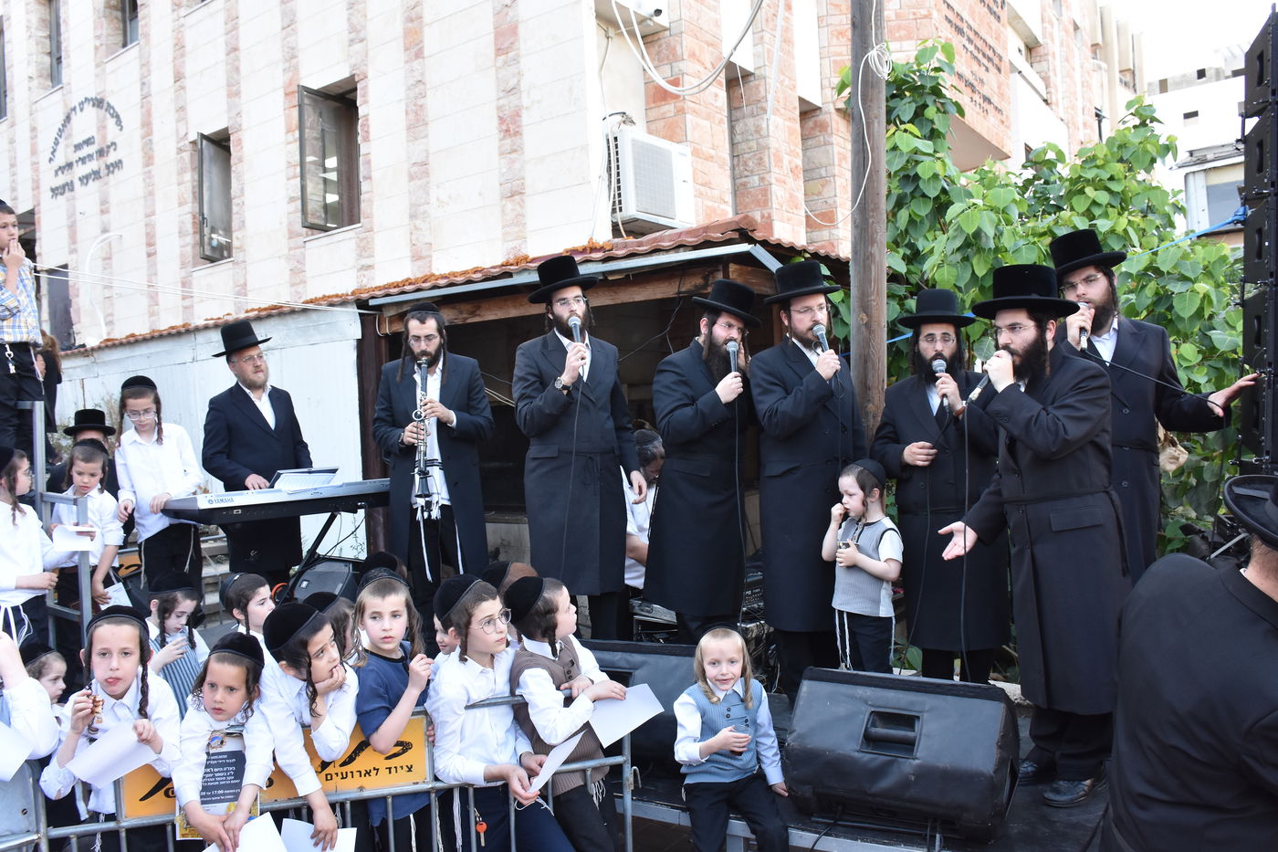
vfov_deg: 47.9
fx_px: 958
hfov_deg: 67.4
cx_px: 639
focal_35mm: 27
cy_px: 426
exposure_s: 1/100
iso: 1000
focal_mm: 18
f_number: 9
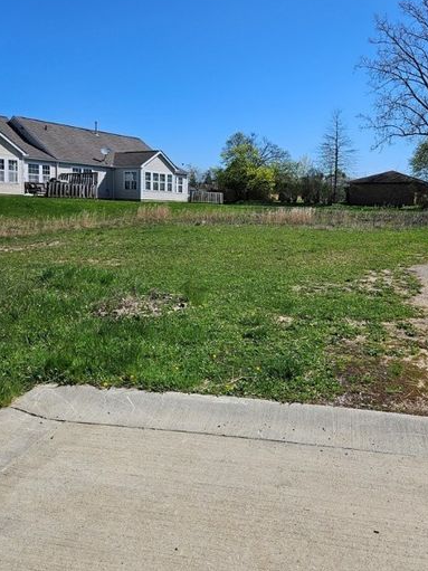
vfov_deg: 59.8
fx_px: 495
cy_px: 249
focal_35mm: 30
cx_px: 255
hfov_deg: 46.5
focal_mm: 5.4
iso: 25
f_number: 1.8
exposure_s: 1/2790
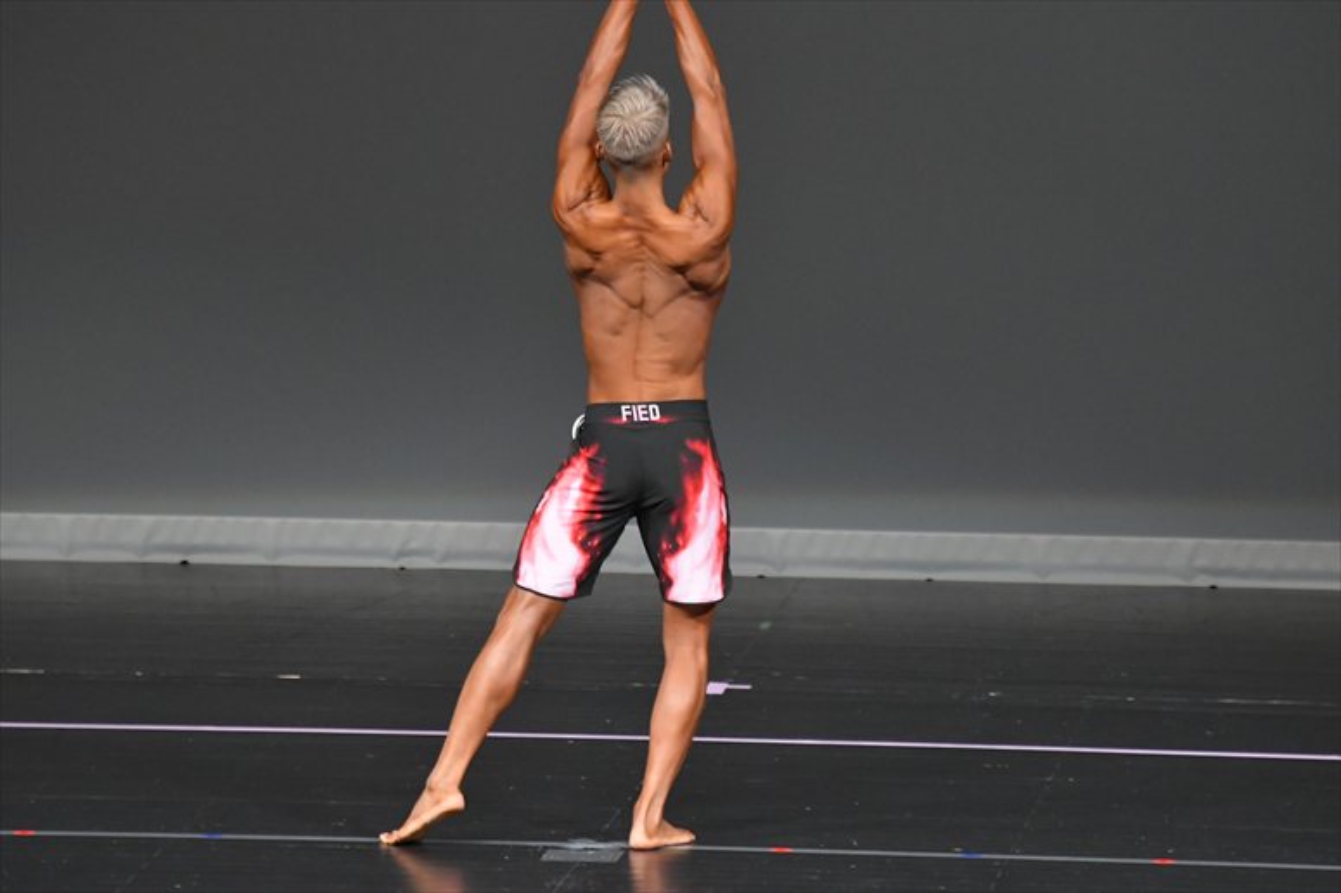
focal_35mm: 315
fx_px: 11728
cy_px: 446
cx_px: 670
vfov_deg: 4.4
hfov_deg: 6.5
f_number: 5.6
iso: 4000
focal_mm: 210
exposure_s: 1/400
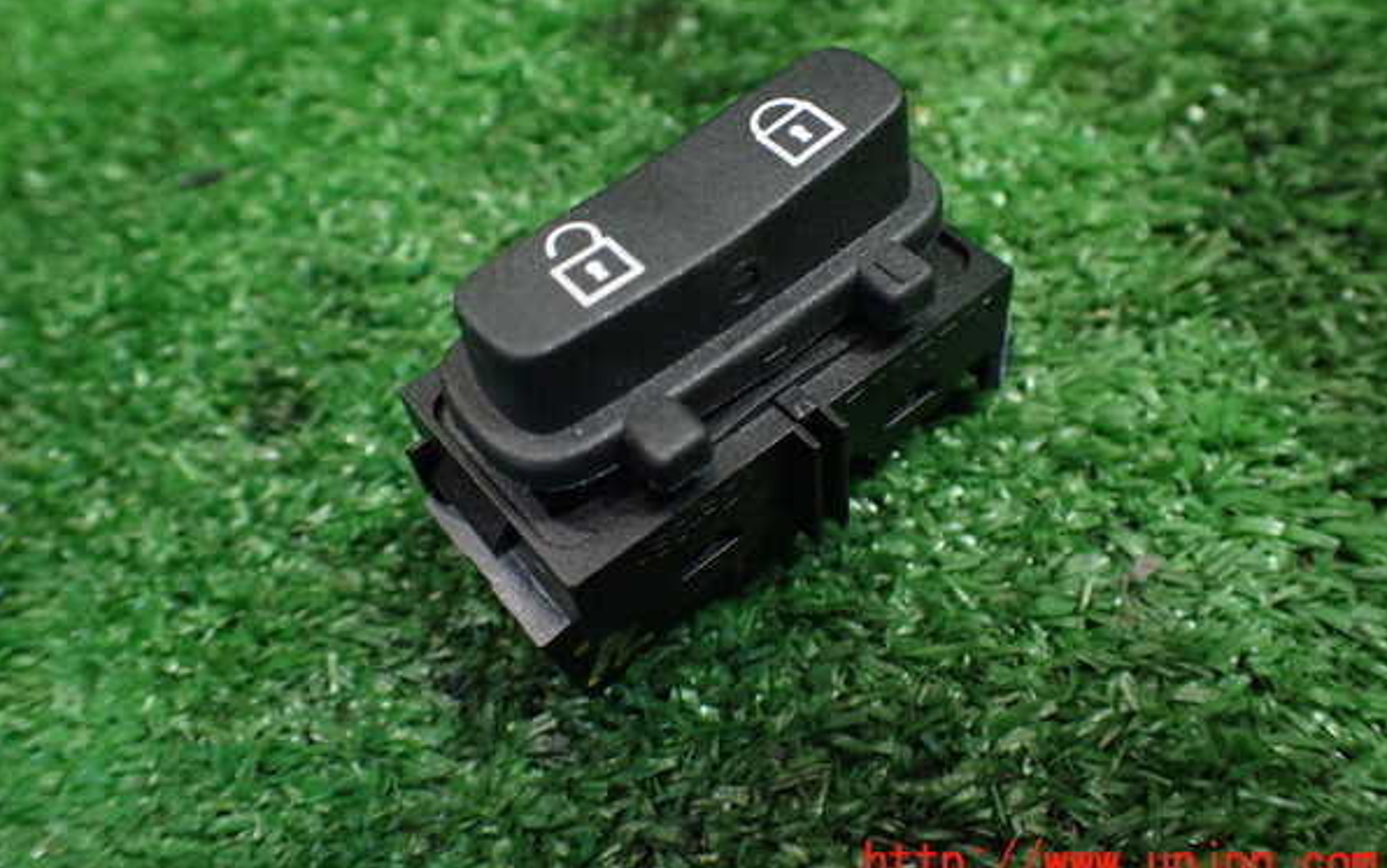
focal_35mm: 32
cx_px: 691
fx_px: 1210
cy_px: 370
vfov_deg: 39.4
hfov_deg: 59.6
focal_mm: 5.4
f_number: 2.3
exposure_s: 1/100
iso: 800
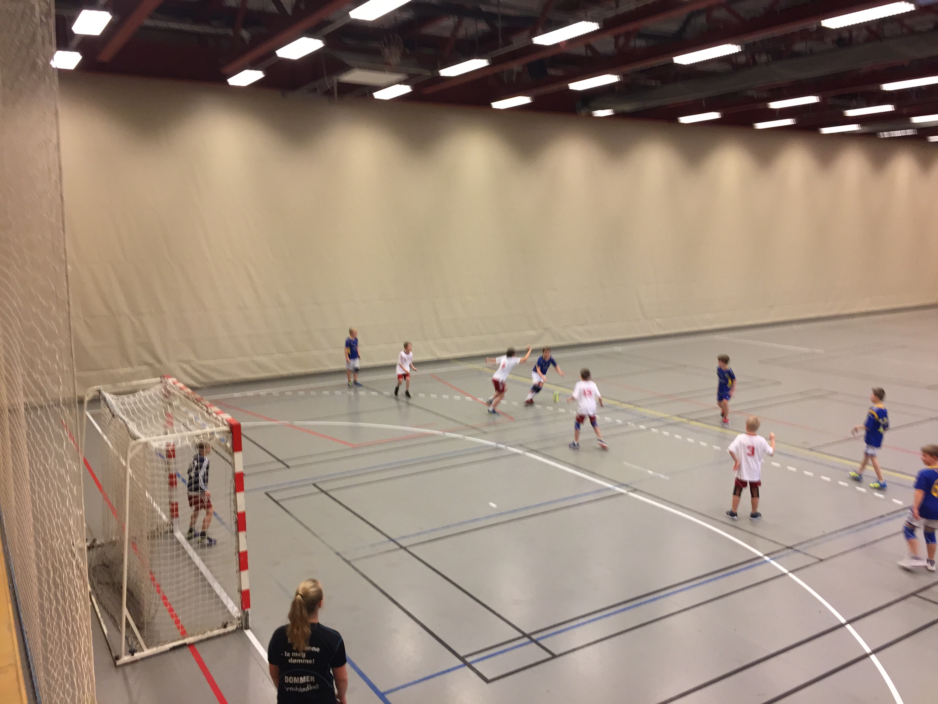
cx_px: 469
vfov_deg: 48.2
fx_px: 786
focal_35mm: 29
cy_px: 352
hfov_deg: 61.7
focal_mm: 4.15
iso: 125
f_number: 2.2
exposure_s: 1/33
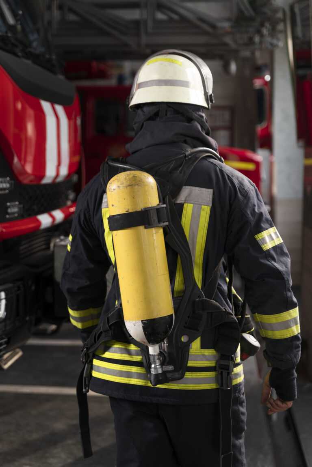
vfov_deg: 33.9
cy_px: 234
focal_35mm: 59
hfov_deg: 23.0
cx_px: 156
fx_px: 766
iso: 100
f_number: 2.8
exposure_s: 1/200
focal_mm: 59
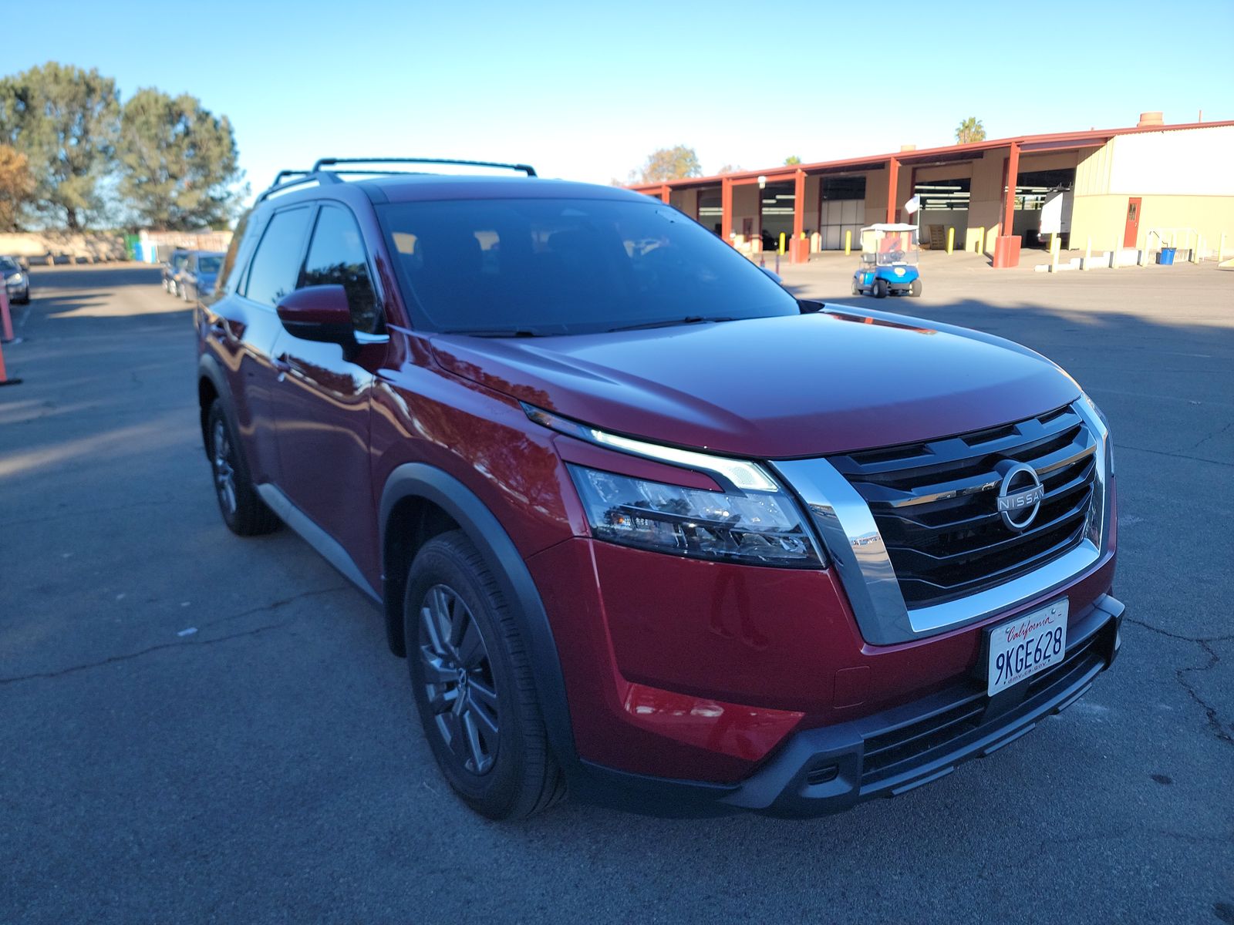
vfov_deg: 56.8
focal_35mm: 24
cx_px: 617
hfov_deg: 71.6
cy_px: 462
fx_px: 856
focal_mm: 6.7
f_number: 1.8
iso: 50
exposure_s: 1/287
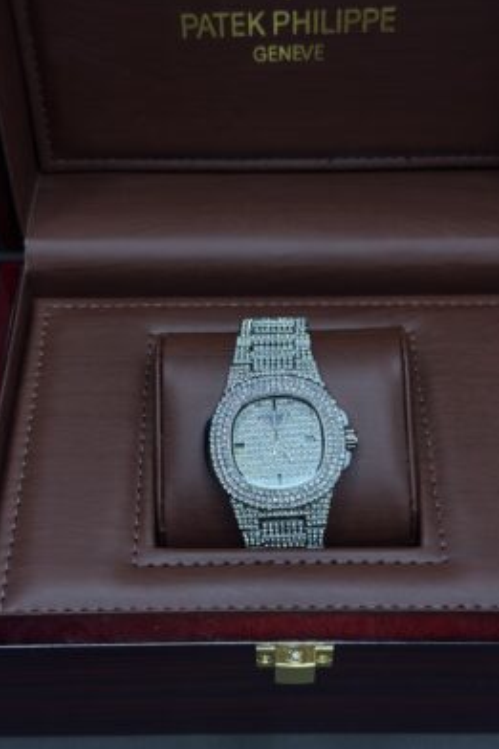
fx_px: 1061
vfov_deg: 38.9
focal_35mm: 51
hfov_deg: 26.5
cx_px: 249
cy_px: 371
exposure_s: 1/184
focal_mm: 6.86
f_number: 1.78
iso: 80
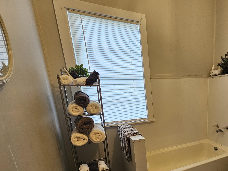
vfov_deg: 59.7
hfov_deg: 73.5
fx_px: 138
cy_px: 130
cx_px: 171
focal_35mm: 21
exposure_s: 1/60
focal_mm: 2.2
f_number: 2.2
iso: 200
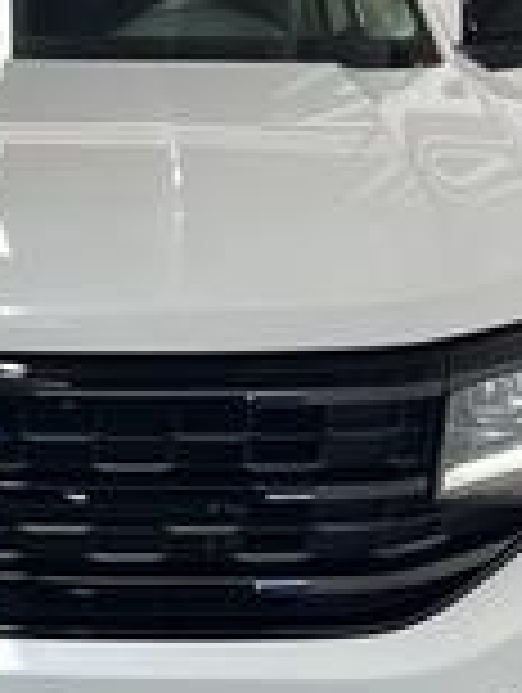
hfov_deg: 16.8
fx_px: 1704
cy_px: 486
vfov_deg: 22.8
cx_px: -81
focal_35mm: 85
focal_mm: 5.1
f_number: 1.6
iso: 80
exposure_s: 1/121
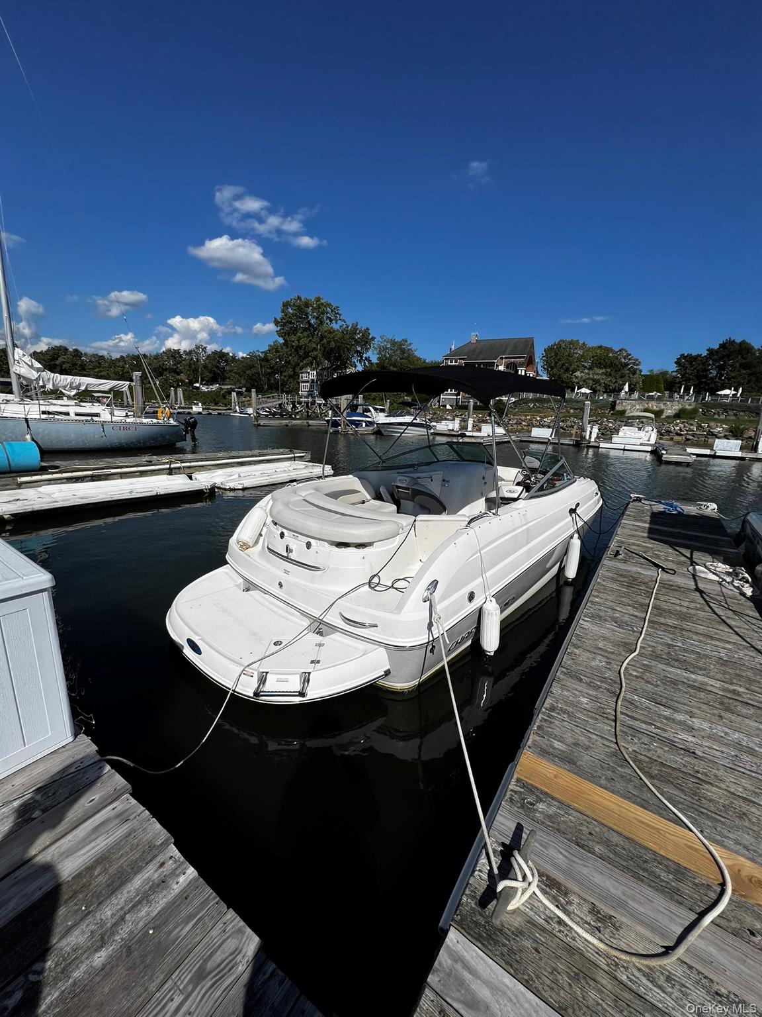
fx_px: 382
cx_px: 381
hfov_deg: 89.9
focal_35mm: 13
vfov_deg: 106.2
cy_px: 508
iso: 32
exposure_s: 1/5525
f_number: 1.8
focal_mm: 1.57
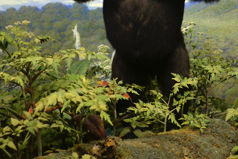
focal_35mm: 109
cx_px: 183
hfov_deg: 18.6
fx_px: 721
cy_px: -10
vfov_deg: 12.4
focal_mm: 35
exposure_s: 1/40
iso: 200
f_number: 1.8
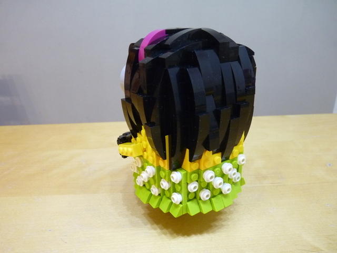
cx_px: 168
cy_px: 126
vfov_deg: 51.4
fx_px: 263
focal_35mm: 27
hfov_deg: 65.3
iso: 400
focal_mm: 4.8
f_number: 2.8
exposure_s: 1/6
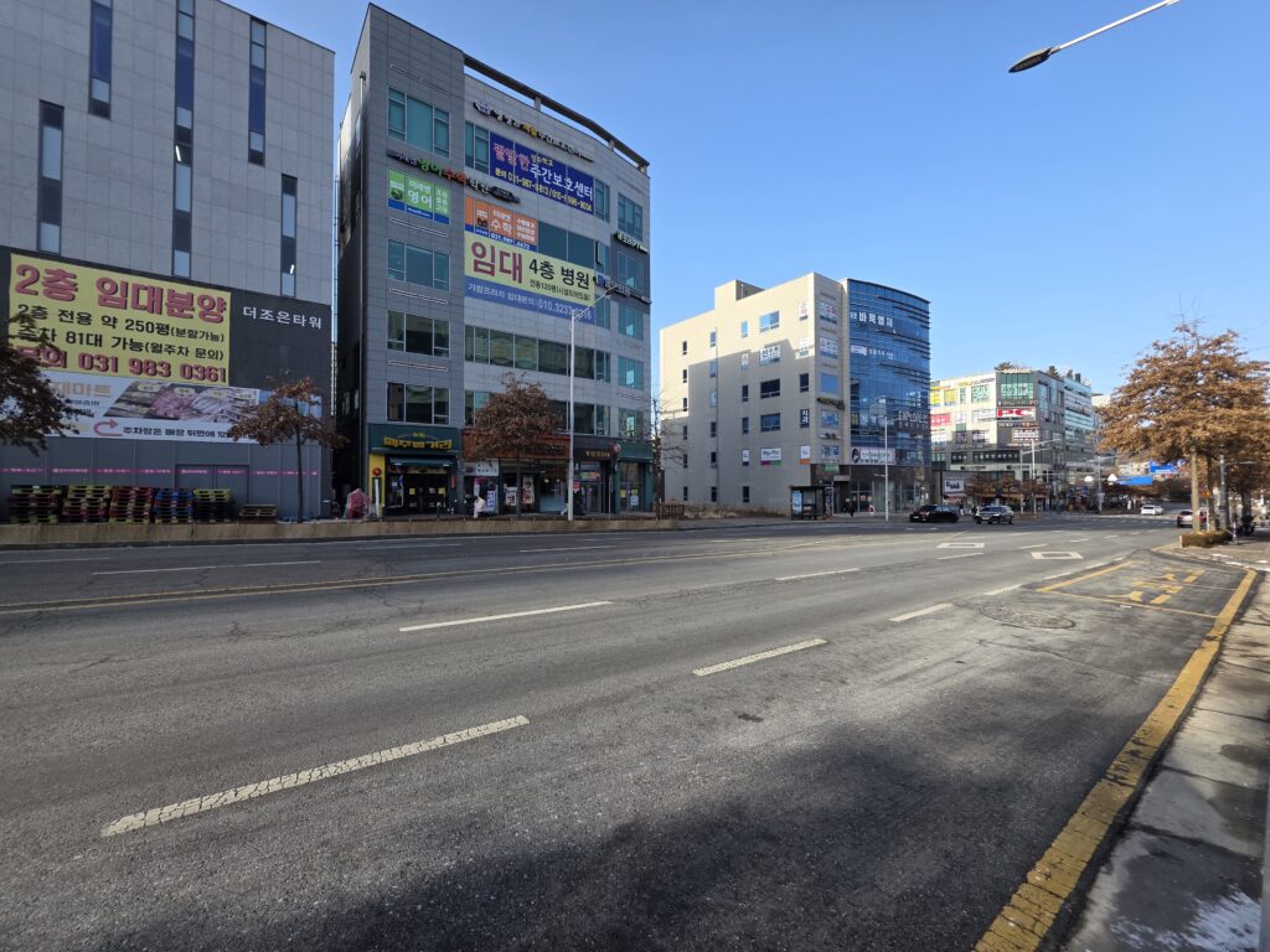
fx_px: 477
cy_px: 476
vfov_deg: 89.9
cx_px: 635
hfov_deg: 106.2
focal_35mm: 13
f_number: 1.9
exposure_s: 1/944
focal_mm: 2.2
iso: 40
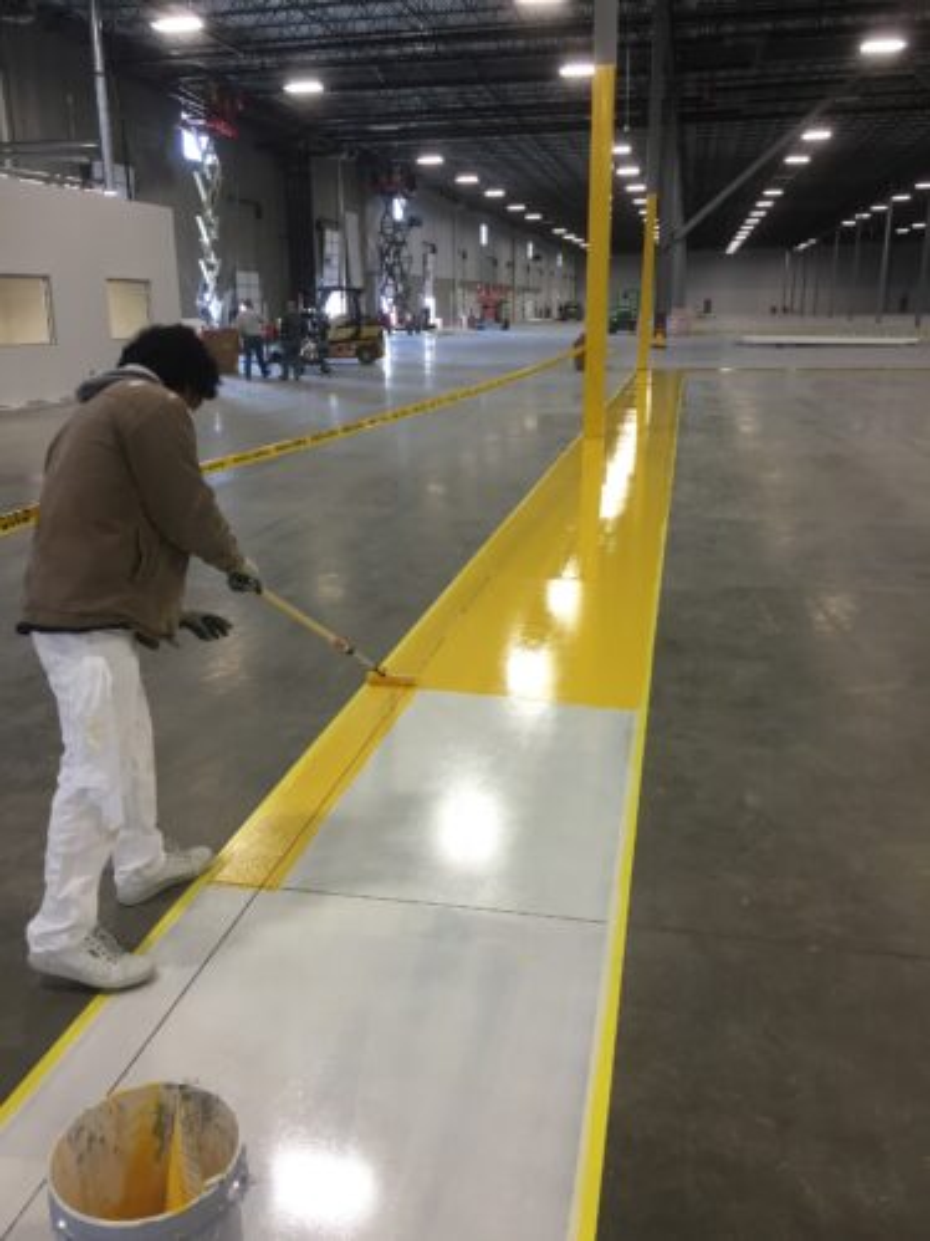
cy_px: 620
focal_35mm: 29
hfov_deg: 48.2
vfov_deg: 61.7
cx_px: 465
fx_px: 1039
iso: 64
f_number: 2.2
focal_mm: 4.15
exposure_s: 1/30
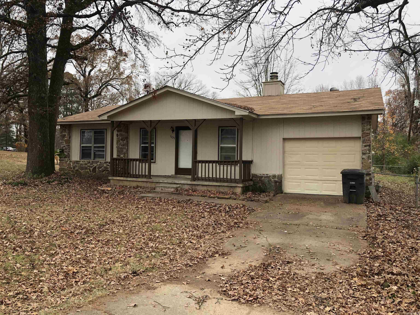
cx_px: 210
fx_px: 340
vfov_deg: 49.7
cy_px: 158
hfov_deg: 63.4
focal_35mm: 28
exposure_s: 1/233
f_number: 1.8
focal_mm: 3.99
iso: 20
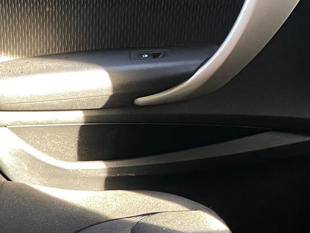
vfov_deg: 14.9
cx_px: -121
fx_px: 860
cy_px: 268
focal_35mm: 96
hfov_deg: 18.6
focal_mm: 4.25
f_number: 1.8
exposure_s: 1/98
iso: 125
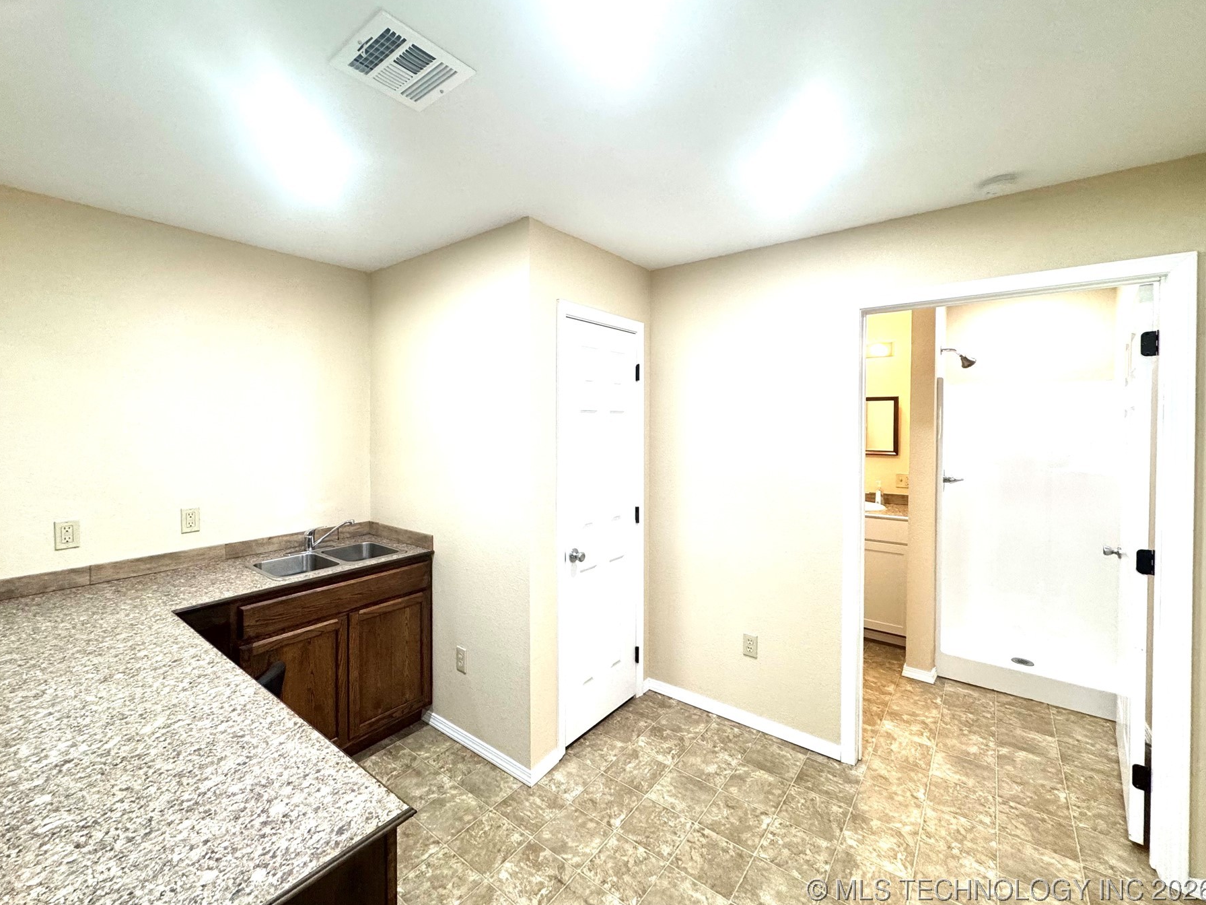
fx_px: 523
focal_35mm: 15
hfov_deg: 98.1
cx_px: 573
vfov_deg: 81.7
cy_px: 433
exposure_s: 1/120
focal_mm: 2.22
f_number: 2.2
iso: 200
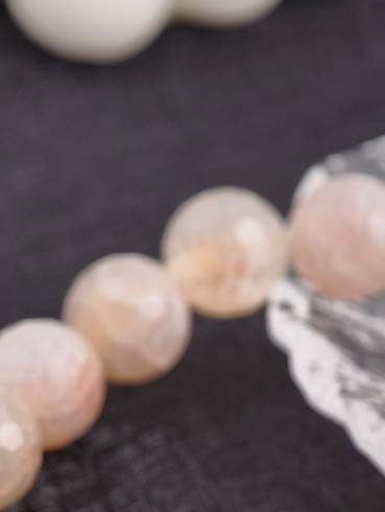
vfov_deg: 9.8
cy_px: 489
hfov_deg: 7.4
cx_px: 186
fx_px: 2976
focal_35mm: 201
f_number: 2.67
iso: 125
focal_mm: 22.48
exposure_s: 1/160
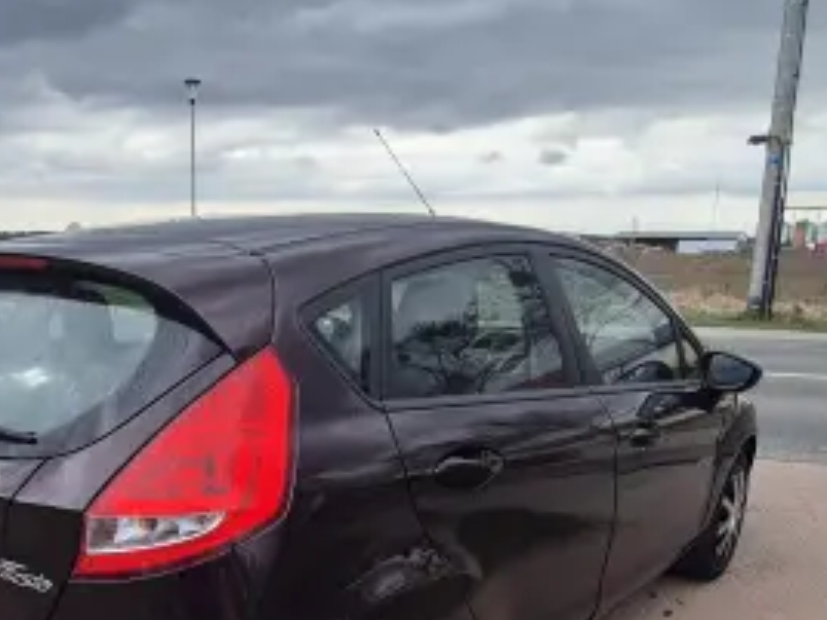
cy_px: 444
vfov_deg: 44.3
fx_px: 741
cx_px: 253
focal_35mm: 31
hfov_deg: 56.6
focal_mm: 2.2
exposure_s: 1/820
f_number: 2.2
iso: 50
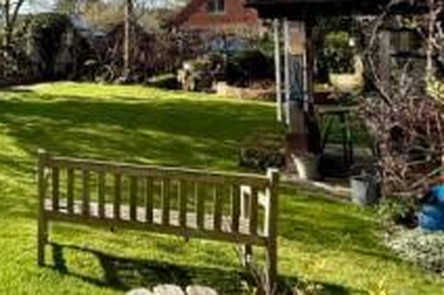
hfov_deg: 38.1
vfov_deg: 31.5
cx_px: -70
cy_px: 20
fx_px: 493
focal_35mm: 40
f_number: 2.2
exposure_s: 1/1745
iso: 64
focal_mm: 2.22
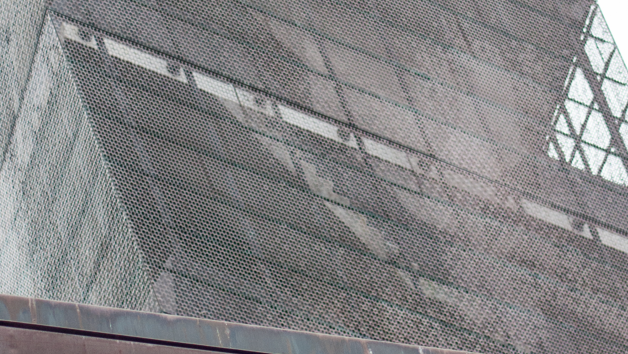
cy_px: 54
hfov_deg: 10.4
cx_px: 273
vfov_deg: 5.8
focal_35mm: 208
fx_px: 3464
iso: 200
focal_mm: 50
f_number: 1.8
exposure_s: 1/4000
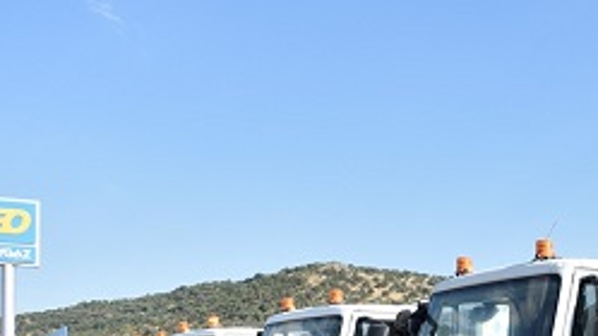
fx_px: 999
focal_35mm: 63
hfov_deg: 31.5
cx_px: 555
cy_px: 378
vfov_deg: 18.3
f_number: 8
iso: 220
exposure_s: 1/500
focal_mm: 20
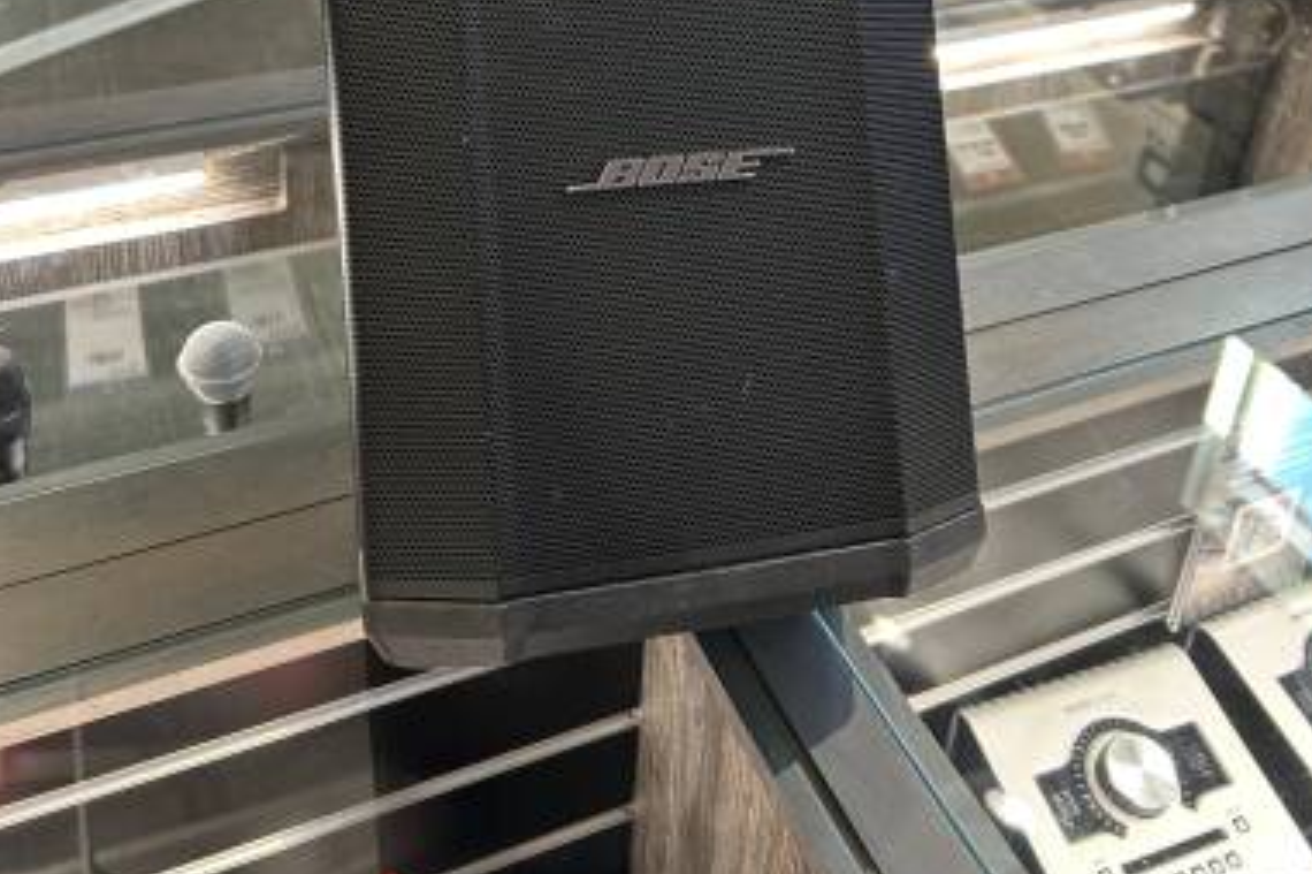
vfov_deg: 33.8
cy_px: 76
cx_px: 656
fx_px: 1348
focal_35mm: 37
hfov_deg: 51.9
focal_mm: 5.7
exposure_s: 1/60
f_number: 1.5
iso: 125
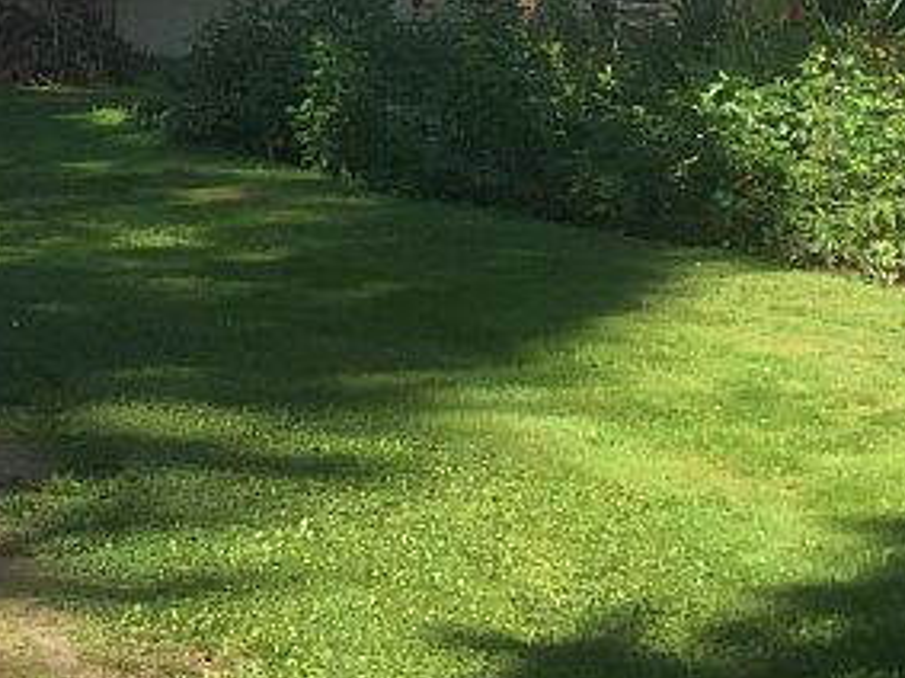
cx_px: 35
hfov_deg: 18.3
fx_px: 2744
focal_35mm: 105
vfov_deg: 12.9
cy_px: -493
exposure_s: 1/879
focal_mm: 4.15
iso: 32
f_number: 2.2
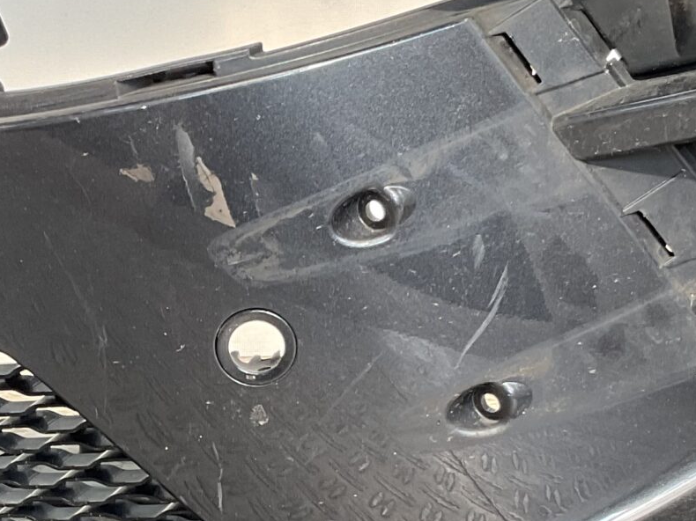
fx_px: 1889
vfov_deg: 15.6
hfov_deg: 20.6
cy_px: 441
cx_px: 122
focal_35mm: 94
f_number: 1.8
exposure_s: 1/120
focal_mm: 3
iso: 32
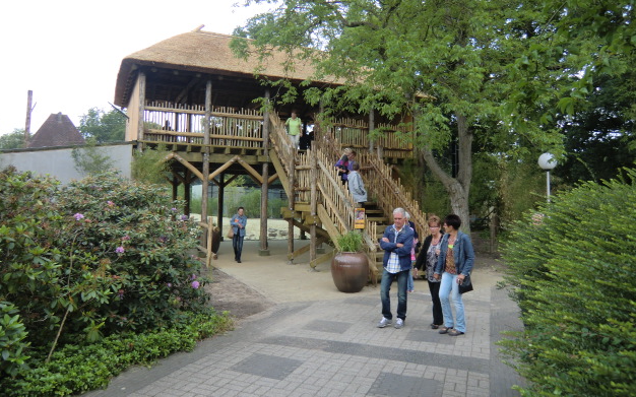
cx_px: 318
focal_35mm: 26
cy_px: 170
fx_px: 451
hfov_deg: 70.4
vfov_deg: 47.4
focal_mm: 4.3
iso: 64
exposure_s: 1/200
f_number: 3.2
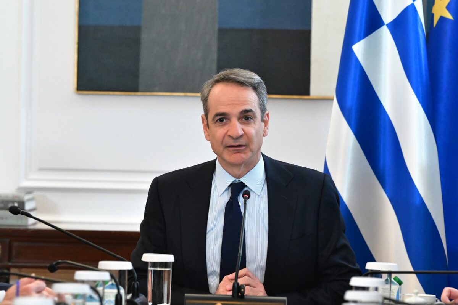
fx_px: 3333
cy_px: 152
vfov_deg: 5.2
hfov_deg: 7.9
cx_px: 229
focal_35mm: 262
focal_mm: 175
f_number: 4
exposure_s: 1/500
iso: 8000
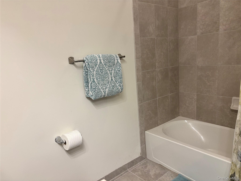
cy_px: 90
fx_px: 181
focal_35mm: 26
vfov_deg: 53.1
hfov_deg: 67.3
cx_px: 120
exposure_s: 1/60
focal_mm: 5.96
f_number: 1.6
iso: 80
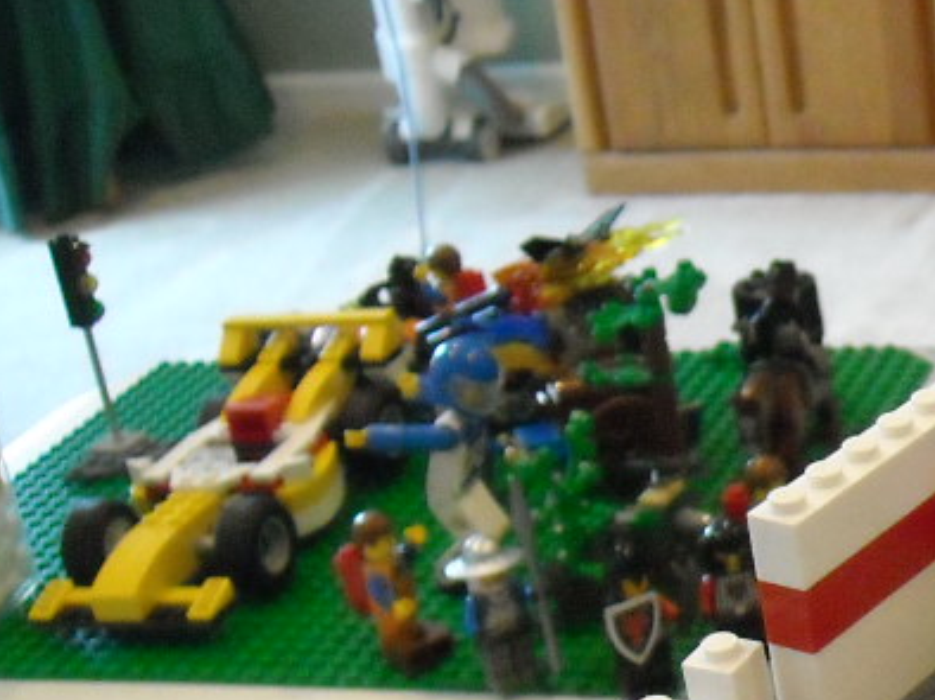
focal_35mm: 91
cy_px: 771
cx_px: 1165
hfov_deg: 20.0
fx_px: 2456
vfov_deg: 15.8
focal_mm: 5.7
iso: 800
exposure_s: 1/45
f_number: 2.8
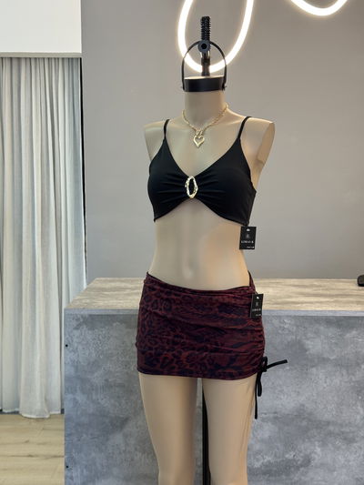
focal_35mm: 48
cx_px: 182
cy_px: 242
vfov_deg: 39.6
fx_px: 673
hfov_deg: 30.3
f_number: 1.78
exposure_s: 1/50
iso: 50
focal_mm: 6.76
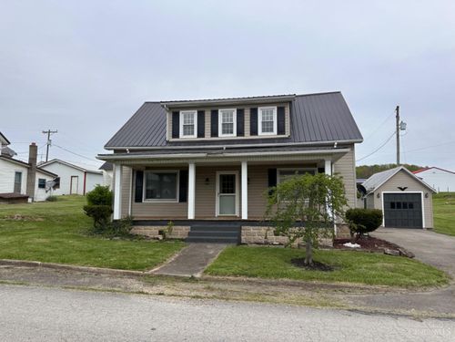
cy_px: 171
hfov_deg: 71.6
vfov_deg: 56.8
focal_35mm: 24
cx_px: 228
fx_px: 315
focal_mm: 6.86
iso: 80
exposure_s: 1/4184
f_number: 1.78
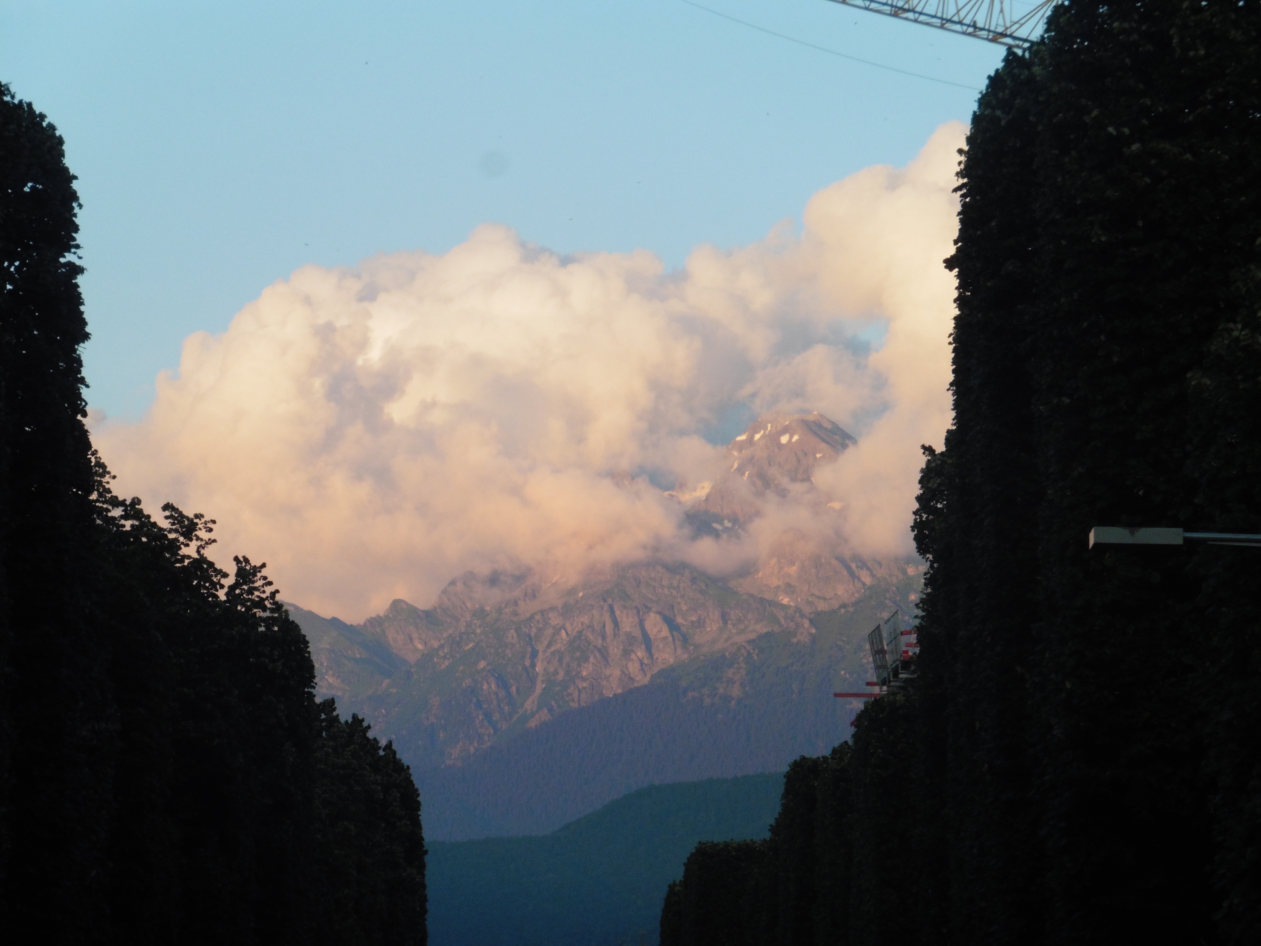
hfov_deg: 9.9
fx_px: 7249
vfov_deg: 7.5
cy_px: 473
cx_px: 630
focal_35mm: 199
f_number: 5.5
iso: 250
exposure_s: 1/125
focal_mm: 35.6
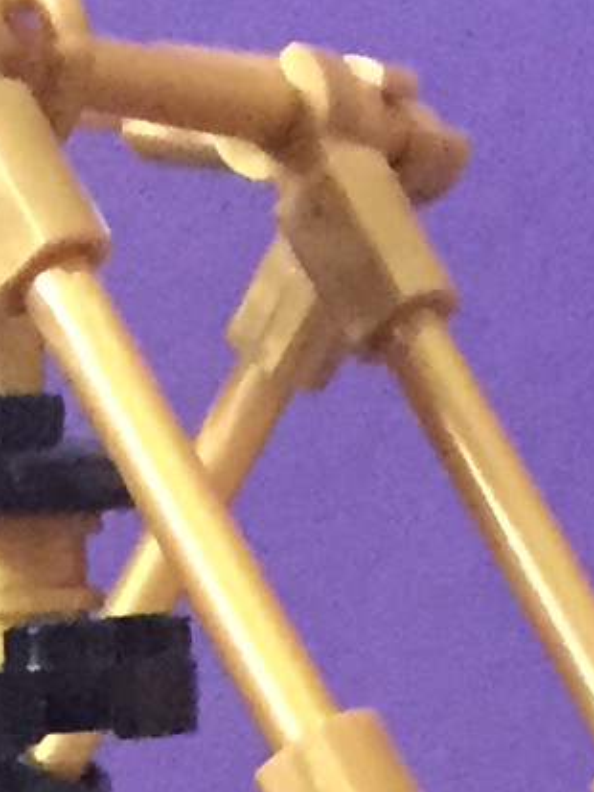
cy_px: 1778
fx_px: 5237
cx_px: -303
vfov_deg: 8.1
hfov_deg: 6.4
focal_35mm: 229
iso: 400
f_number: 2.2
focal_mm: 4.15
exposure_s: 1/15
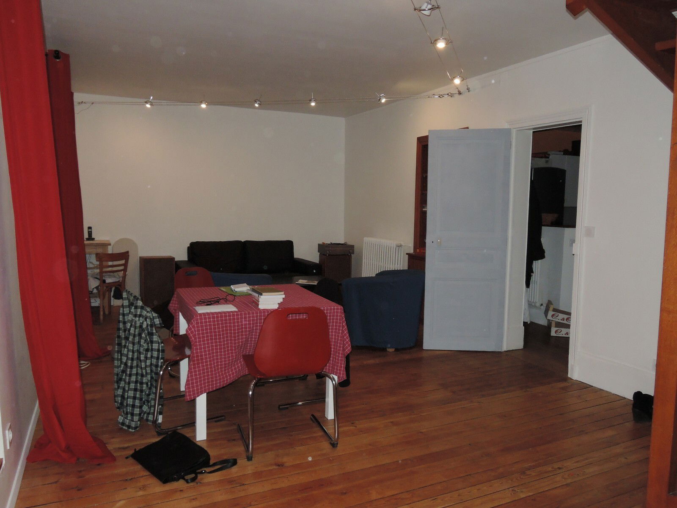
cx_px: 338
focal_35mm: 24
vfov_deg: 56.8
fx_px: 469
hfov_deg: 71.6
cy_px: 254
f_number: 3.5
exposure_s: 1/100
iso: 560
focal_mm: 5.1
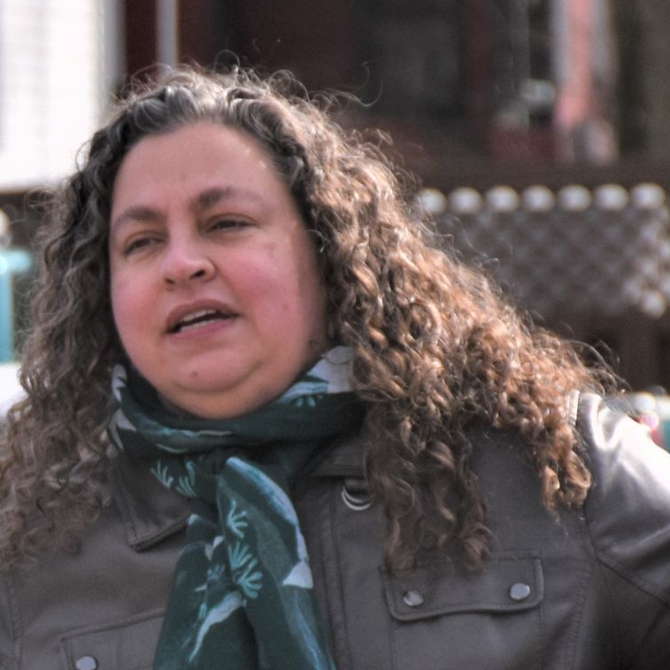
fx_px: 10504
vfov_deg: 3.7
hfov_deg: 3.6
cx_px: -279
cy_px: 620
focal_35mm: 480
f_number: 5.6
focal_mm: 95
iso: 400
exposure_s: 1/1600
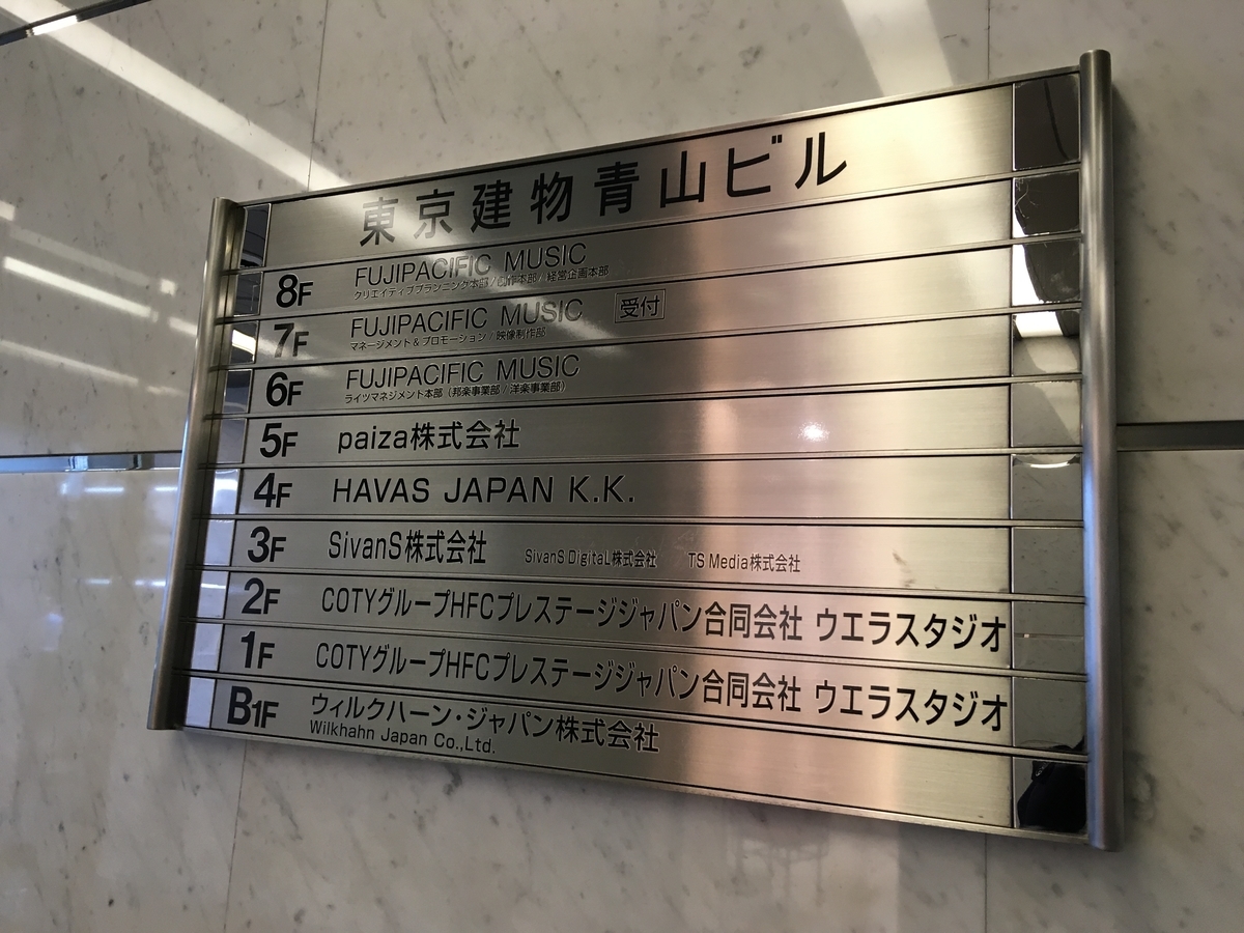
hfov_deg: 61.7
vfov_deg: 48.2
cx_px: 622
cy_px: 466
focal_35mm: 29
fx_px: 1042
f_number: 2.2
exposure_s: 1/33
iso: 100
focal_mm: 4.15
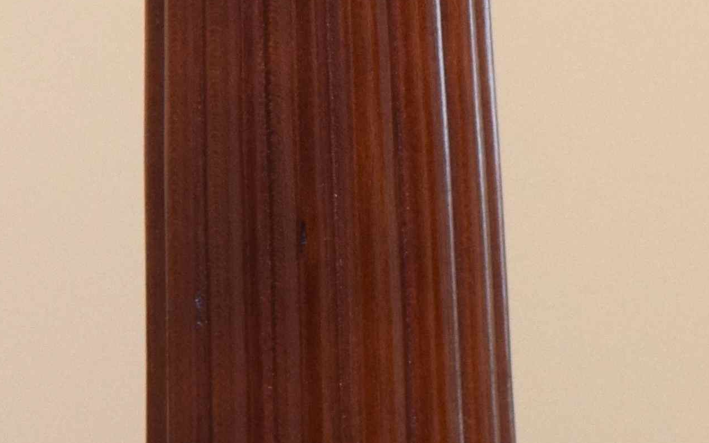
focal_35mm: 326
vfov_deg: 4.0
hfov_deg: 6.4
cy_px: -339
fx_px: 6306
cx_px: 322
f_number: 5
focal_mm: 45
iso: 1000
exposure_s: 1/60
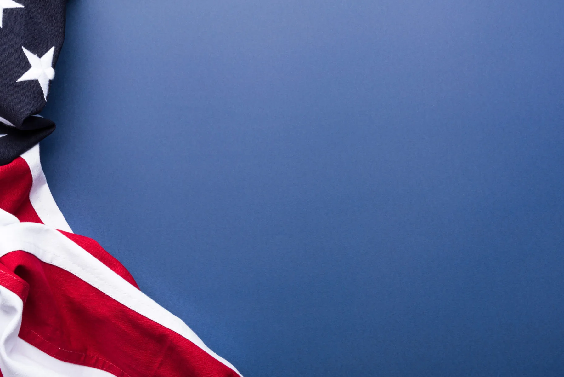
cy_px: 123
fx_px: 940
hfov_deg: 33.3
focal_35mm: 60
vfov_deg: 22.5
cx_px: 233
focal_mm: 42
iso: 100
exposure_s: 1/125
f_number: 11
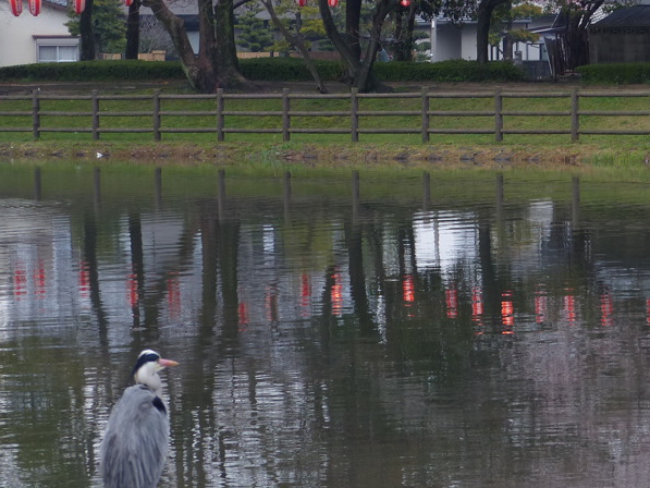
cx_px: 403
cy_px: 204
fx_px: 3512
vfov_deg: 7.9
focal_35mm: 187
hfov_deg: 10.6
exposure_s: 1/60
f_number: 2.8
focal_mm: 19.6
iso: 125
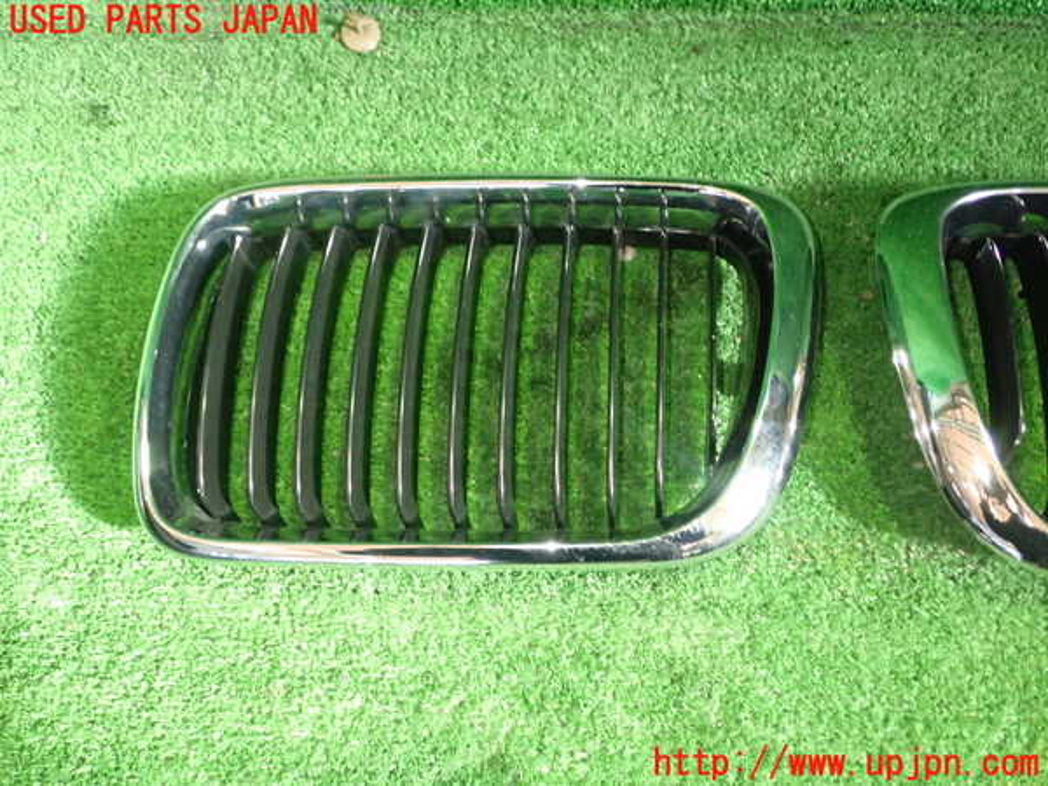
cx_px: 524
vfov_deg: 44.2
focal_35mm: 32
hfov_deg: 56.8
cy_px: 393
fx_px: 969
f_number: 2.4
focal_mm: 5.79
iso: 500
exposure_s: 1/30
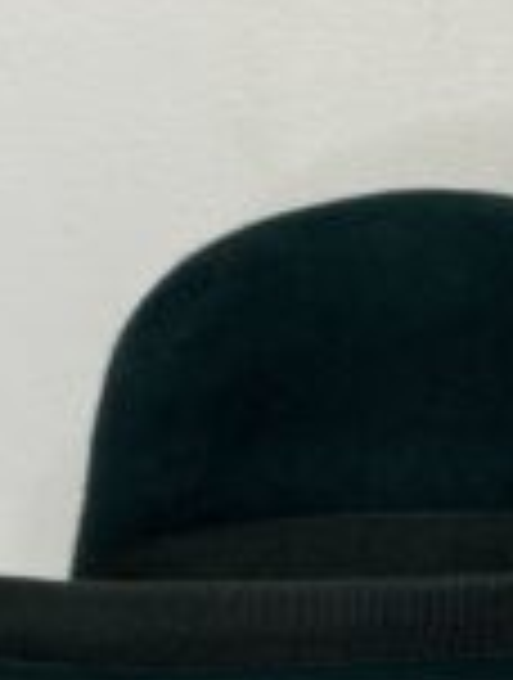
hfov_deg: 19.7
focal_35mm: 74
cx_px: 450
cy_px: 410
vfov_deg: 26.2
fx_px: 1456
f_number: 1.8
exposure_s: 1/100
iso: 80
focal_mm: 3.99
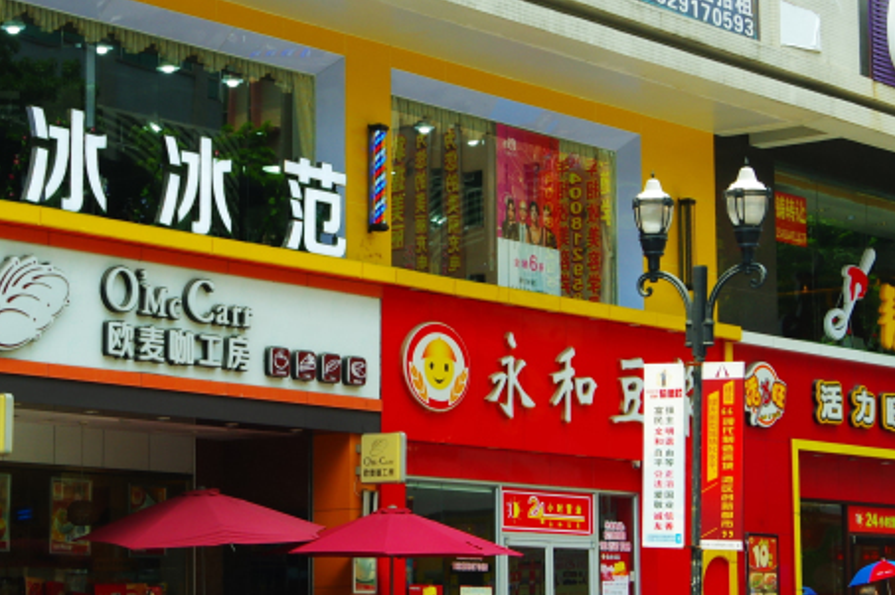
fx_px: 2359
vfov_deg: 14.4
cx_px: 320
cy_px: 270
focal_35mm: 95
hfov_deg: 21.4
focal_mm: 28
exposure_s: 1/125
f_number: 8
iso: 200
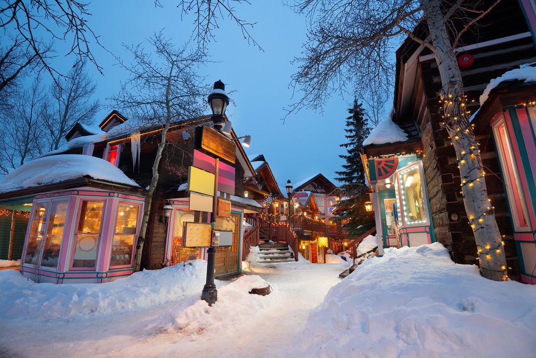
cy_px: 179
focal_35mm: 16
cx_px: 268
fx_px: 238
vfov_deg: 73.8
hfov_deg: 96.7
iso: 64
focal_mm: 16
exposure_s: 4
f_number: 8
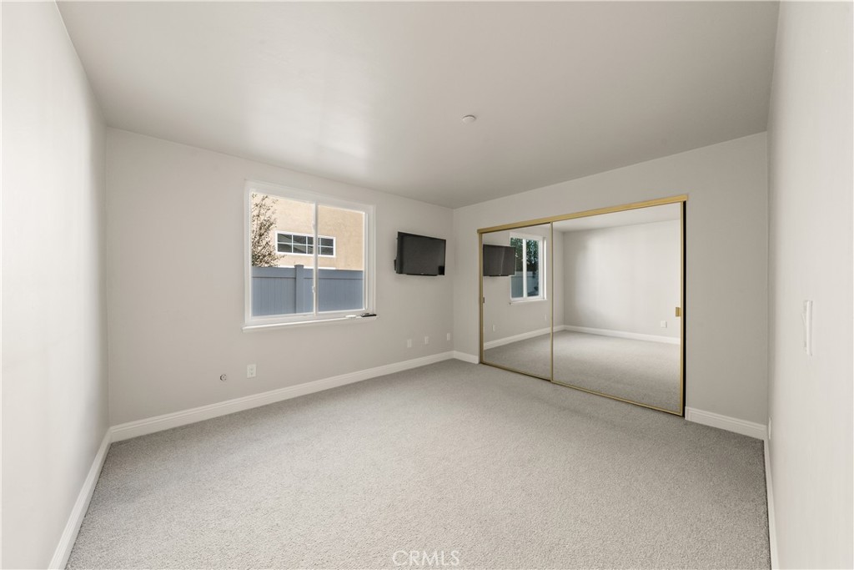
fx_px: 285
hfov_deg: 112.6
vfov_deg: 90.0
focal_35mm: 12
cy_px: 285
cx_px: 427
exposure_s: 1/13
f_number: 9
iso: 640
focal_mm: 12
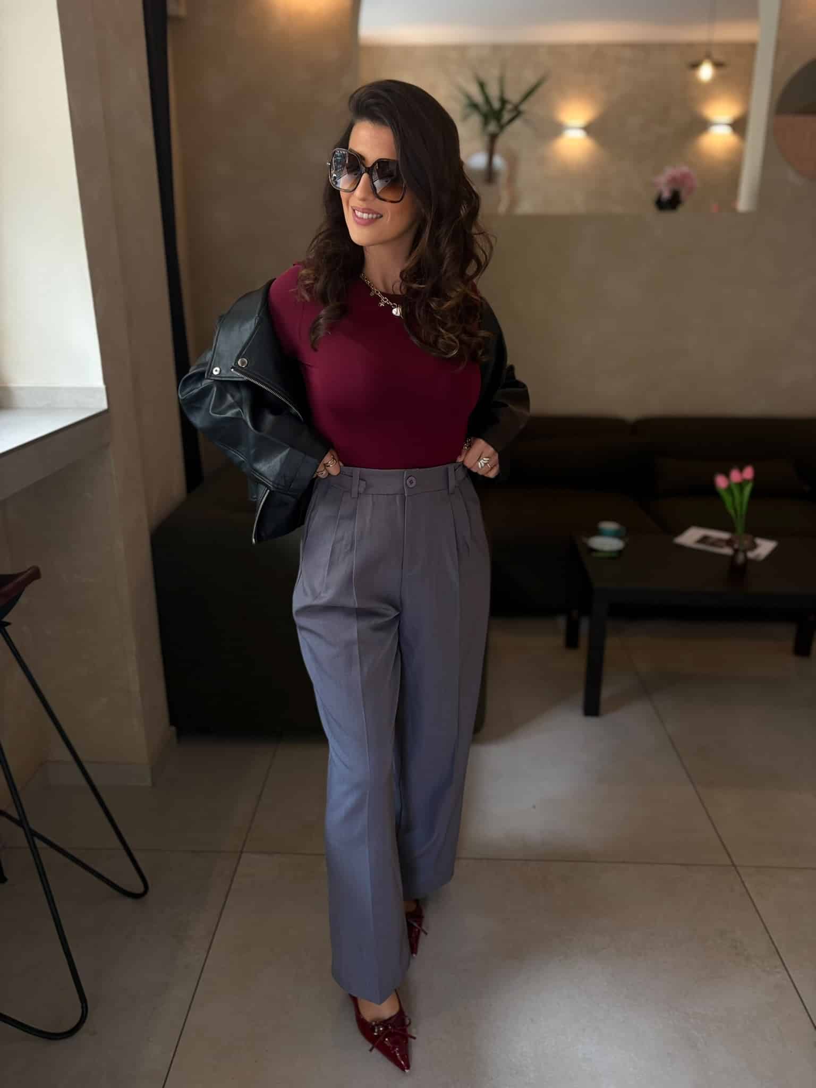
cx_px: 408
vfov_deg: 67.3
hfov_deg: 53.1
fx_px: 817
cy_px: 544
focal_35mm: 26
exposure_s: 1/100
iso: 80
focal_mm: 5.96
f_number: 1.6
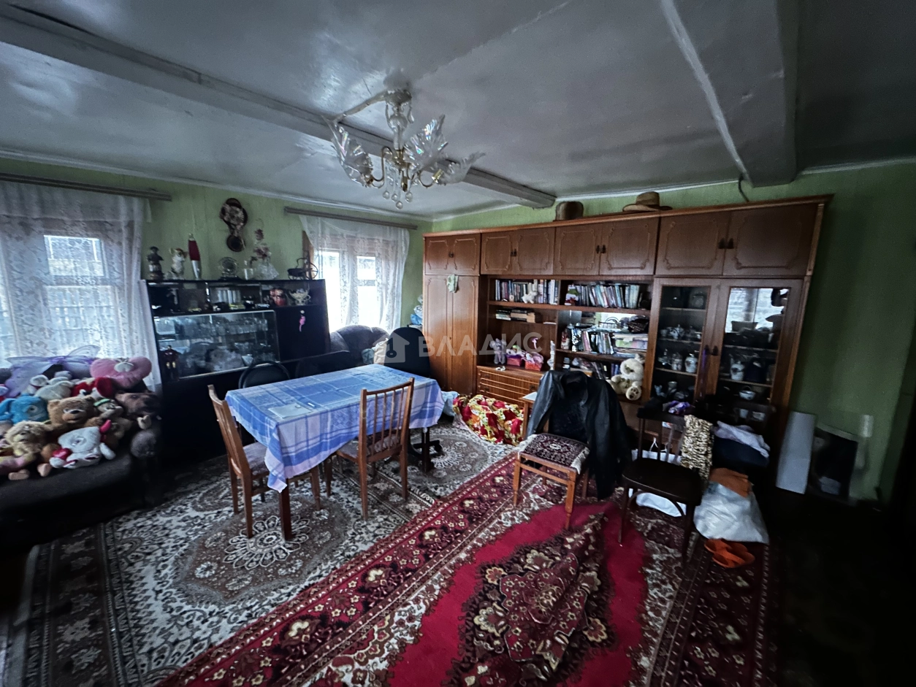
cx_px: 458
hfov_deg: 102.1
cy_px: 344
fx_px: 371
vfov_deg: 85.7
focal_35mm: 14
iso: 2500
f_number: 2.2
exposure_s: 1/8
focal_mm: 2.22
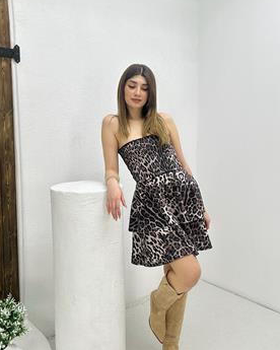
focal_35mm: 34
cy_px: 157
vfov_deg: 52.8
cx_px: 133
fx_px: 352
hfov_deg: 43.3
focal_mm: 2.69
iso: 32
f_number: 1.9
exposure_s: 1/100
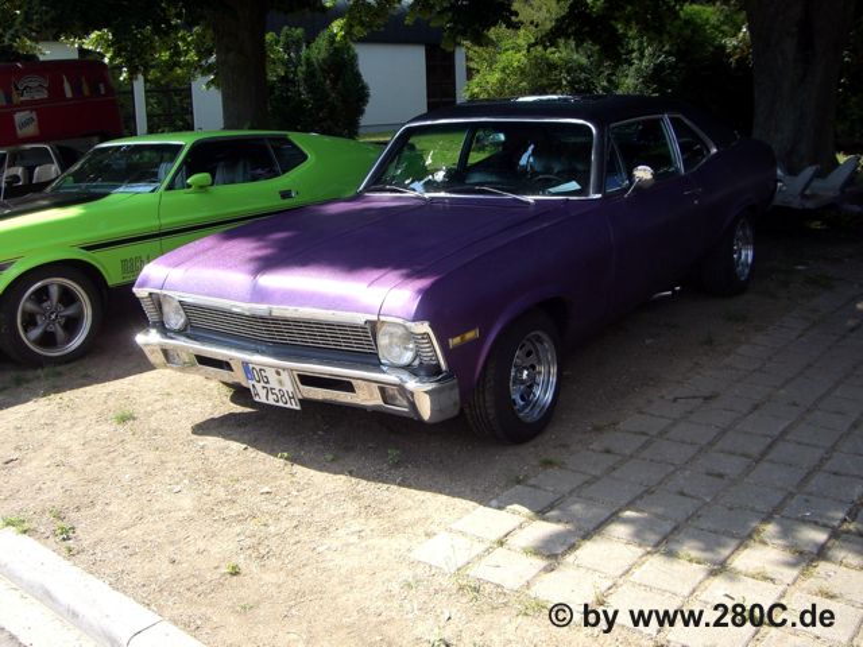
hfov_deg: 49.0
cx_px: 432
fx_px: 947
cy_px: 324
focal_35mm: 38
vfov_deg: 37.7
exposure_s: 1/200
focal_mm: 6.2
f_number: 4.3
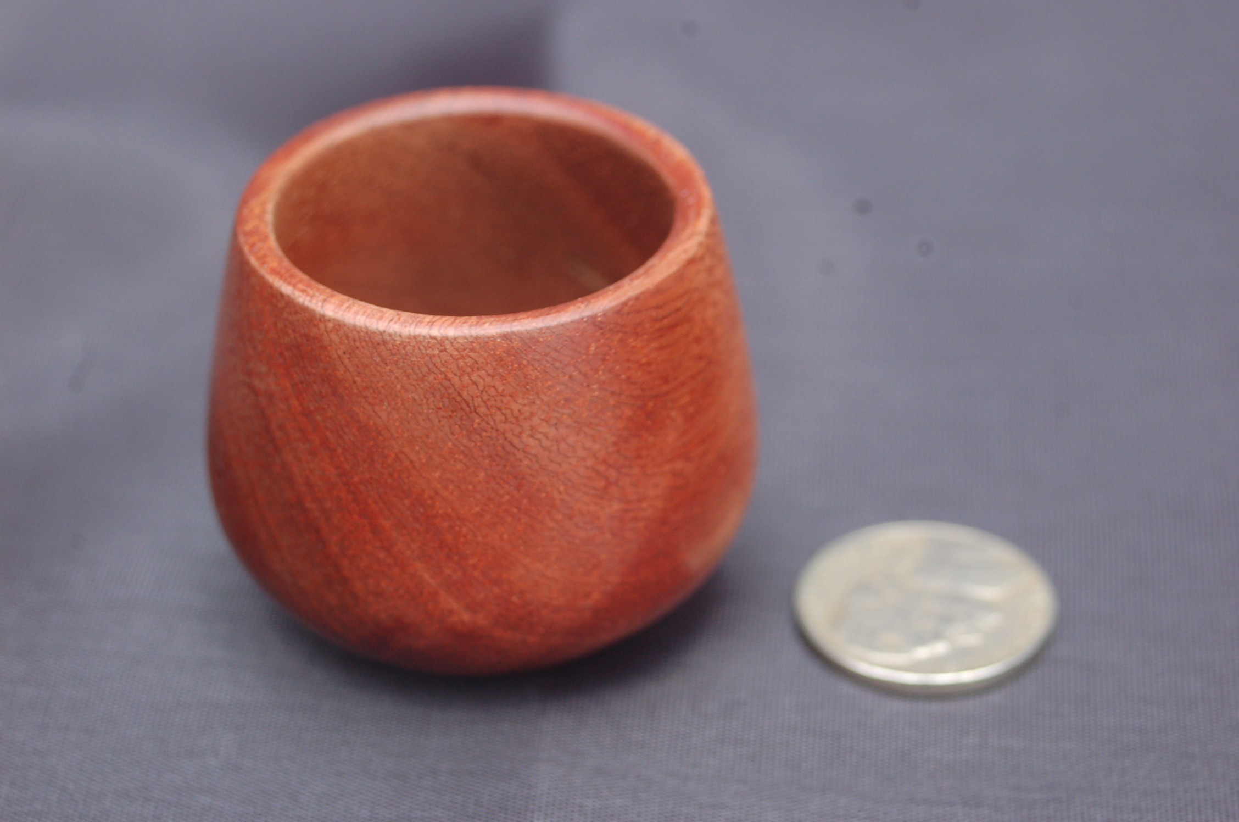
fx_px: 4123
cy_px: 411
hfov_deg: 17.1
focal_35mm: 120
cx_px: 620
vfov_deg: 11.4
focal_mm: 80
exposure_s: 1/125
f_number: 8
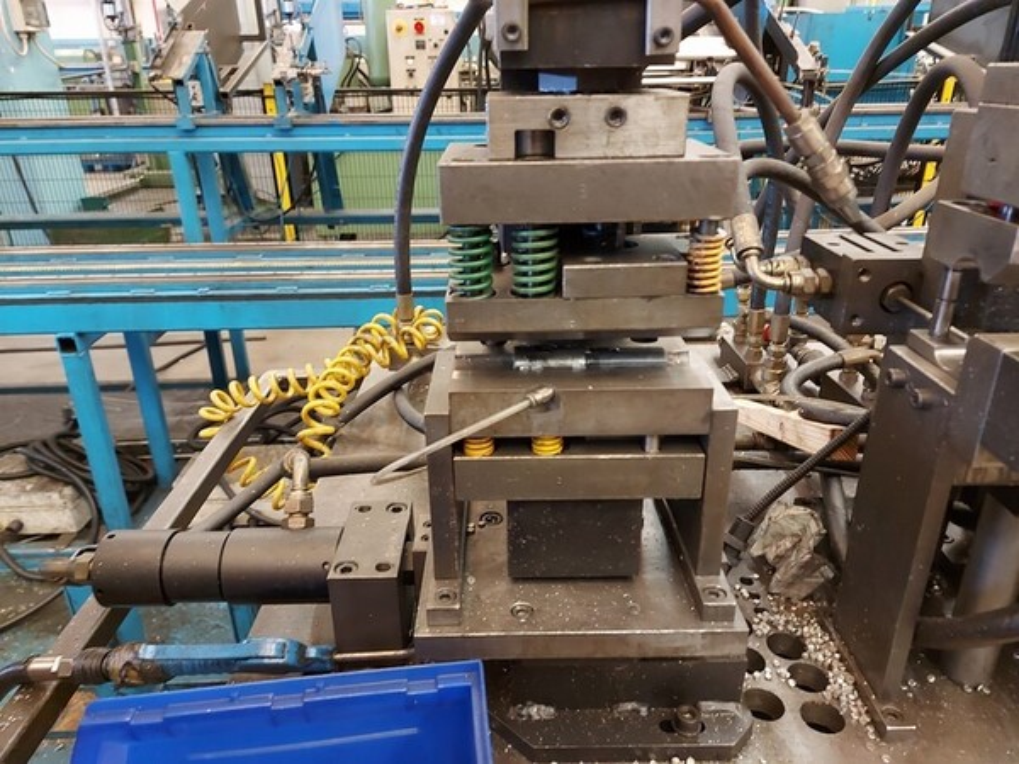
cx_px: 510
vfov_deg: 56.8
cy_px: 382
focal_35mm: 24
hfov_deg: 71.6
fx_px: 706
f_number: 1.8
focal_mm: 5.23
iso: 400
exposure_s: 1/24
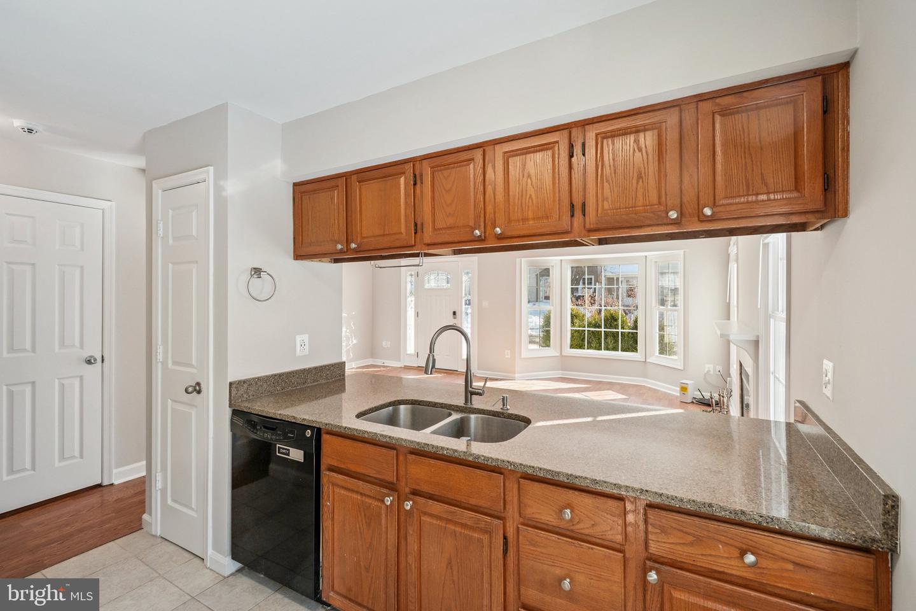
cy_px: 306
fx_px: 382
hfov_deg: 100.4
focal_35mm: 15
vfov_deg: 77.3
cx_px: 458
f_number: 8
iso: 400
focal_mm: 10
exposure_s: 1/125
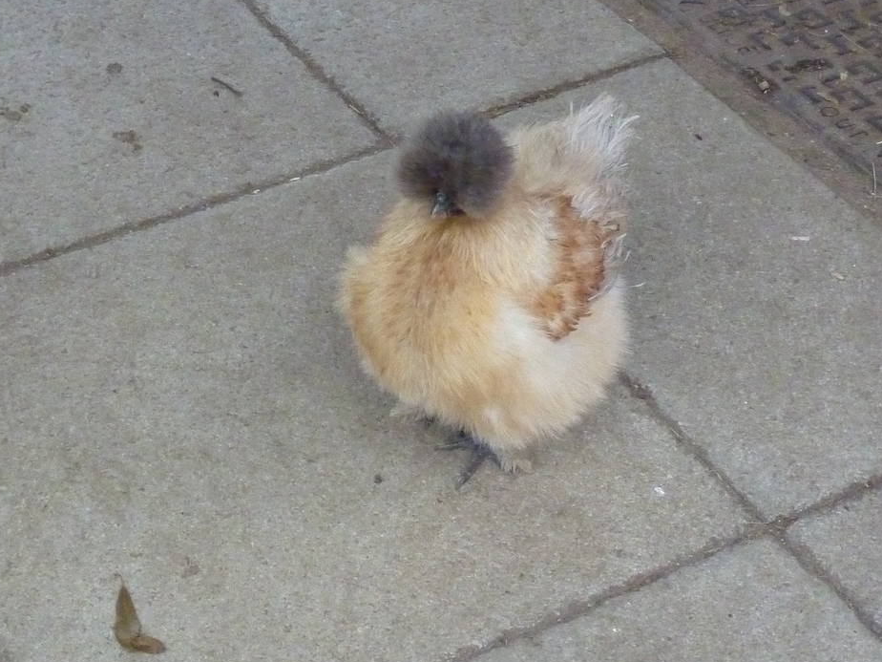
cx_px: 290
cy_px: 240
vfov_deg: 16.4
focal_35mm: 90
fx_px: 2293
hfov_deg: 21.7
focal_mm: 8.5
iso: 800
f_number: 3.8
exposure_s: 1/40
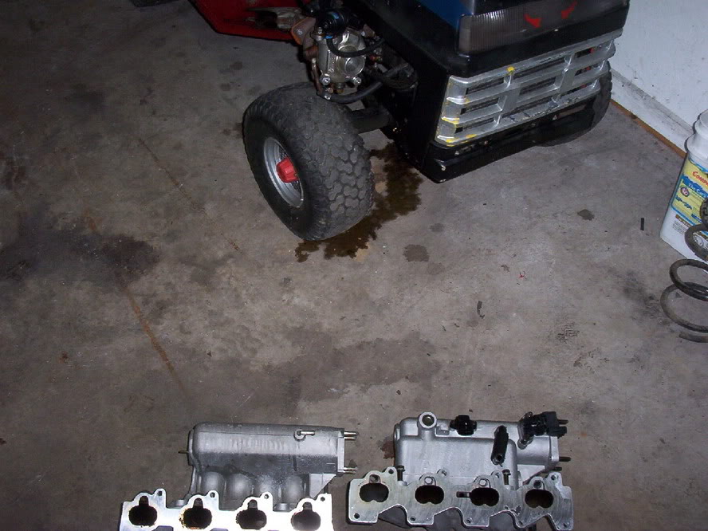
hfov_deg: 47.9
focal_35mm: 39
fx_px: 798
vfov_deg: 36.8
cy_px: 266
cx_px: 354
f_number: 4.5
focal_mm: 6
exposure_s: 1/30
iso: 140
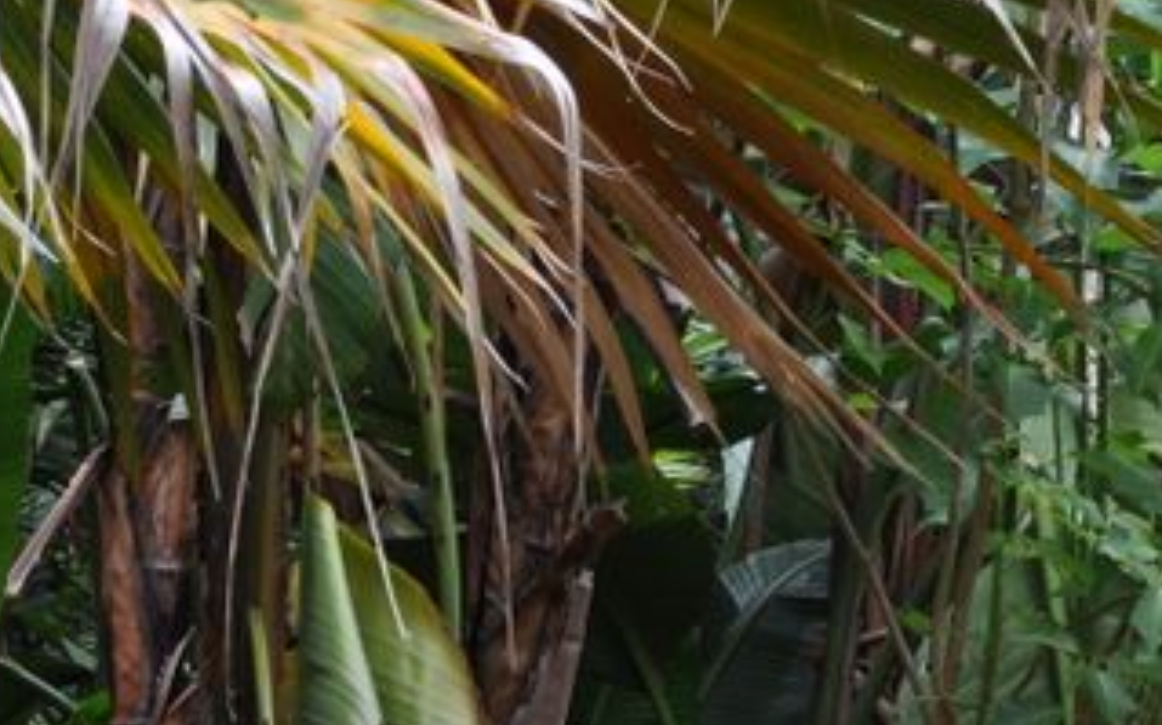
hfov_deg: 9.5
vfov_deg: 5.9
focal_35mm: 221
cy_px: 1108
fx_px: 6983
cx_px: 477
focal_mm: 45
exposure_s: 1/80
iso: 200
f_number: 9
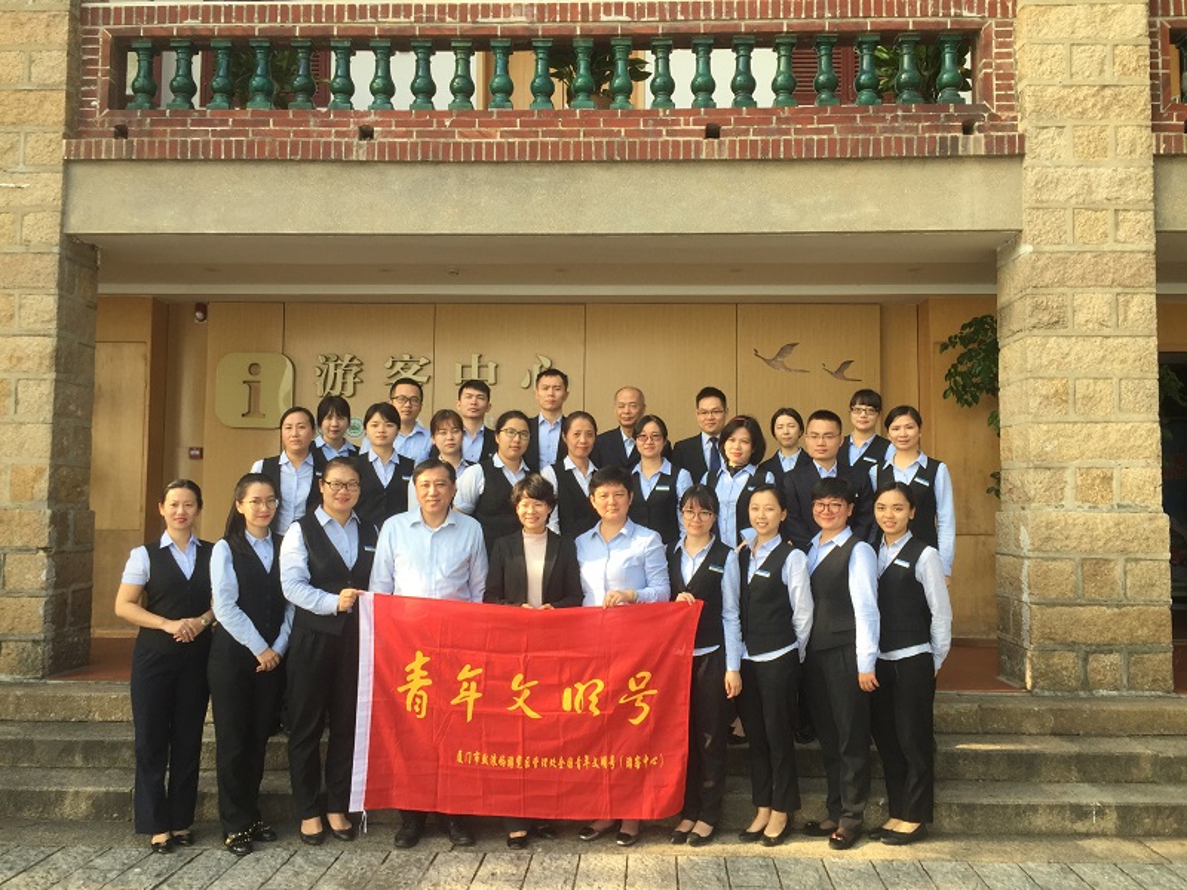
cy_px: 445
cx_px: 594
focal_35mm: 29
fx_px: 994
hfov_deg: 61.7
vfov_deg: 48.2
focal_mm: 4.15
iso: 32
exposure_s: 1/353
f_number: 2.2
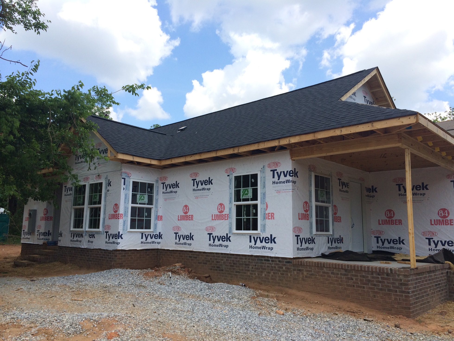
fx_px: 393
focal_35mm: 30
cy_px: 170
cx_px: 227
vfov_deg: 46.8
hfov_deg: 60.0
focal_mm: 4.12
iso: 32
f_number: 2.2
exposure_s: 1/1244
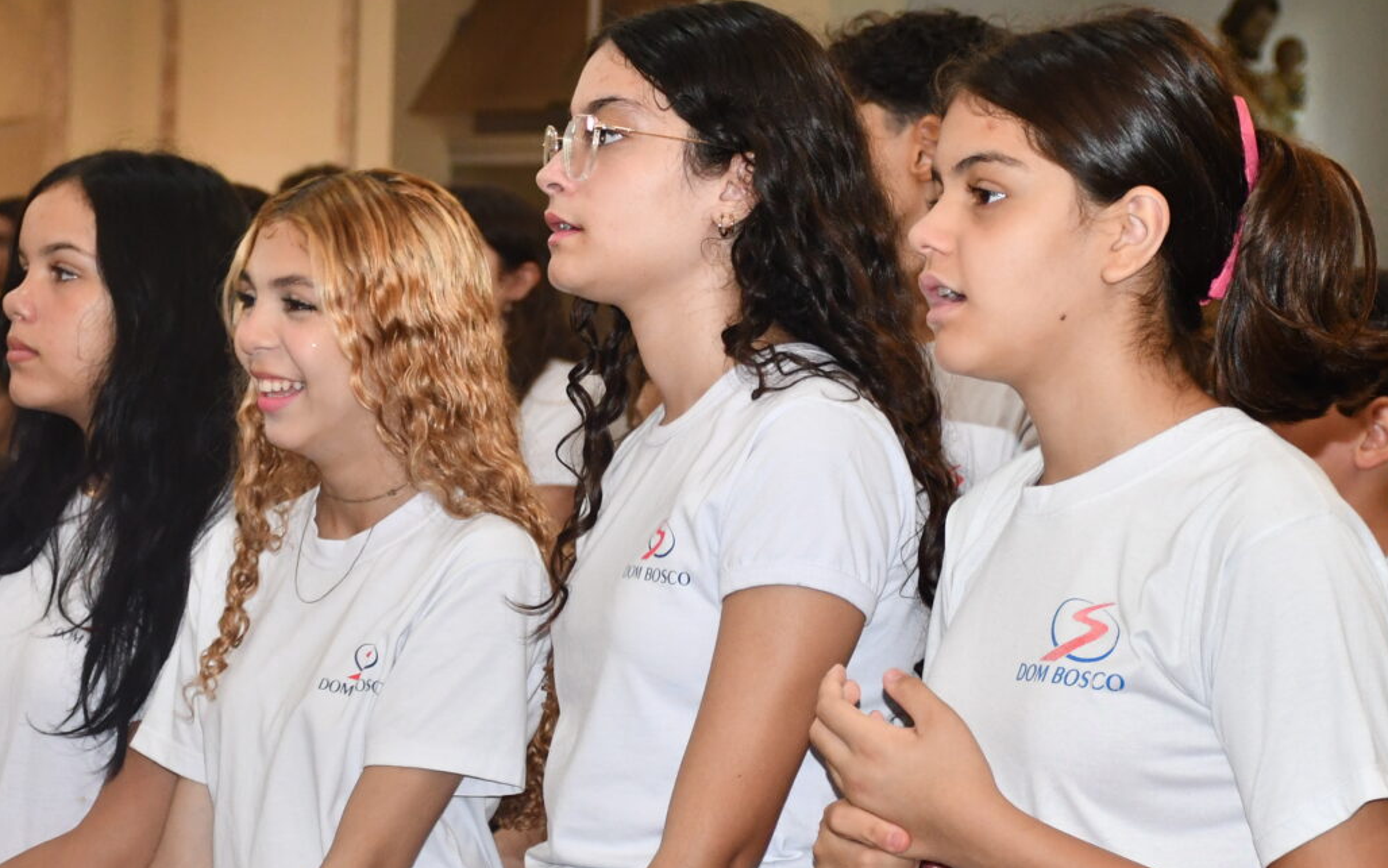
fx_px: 5184
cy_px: 483
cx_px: 689
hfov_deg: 15.3
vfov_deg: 9.6
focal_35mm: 137
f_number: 4.5
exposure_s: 1/60
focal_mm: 48
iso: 1100
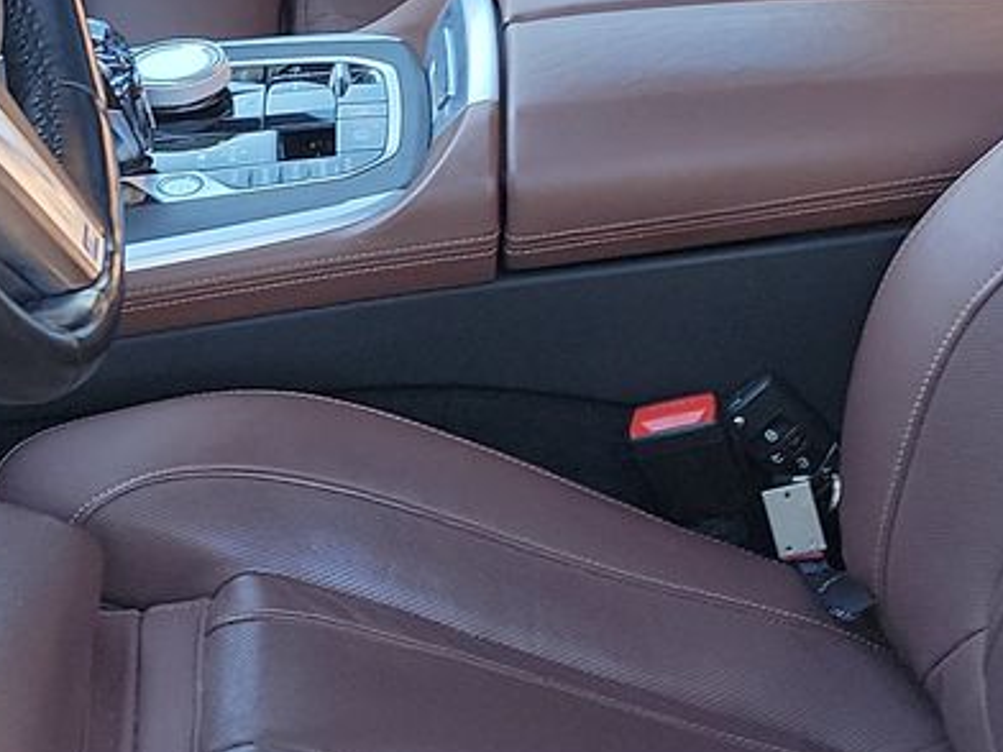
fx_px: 2840
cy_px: 238
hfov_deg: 19.9
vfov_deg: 15.1
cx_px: 294
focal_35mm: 98
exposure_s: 1/59
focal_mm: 6.7
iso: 75
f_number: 1.8
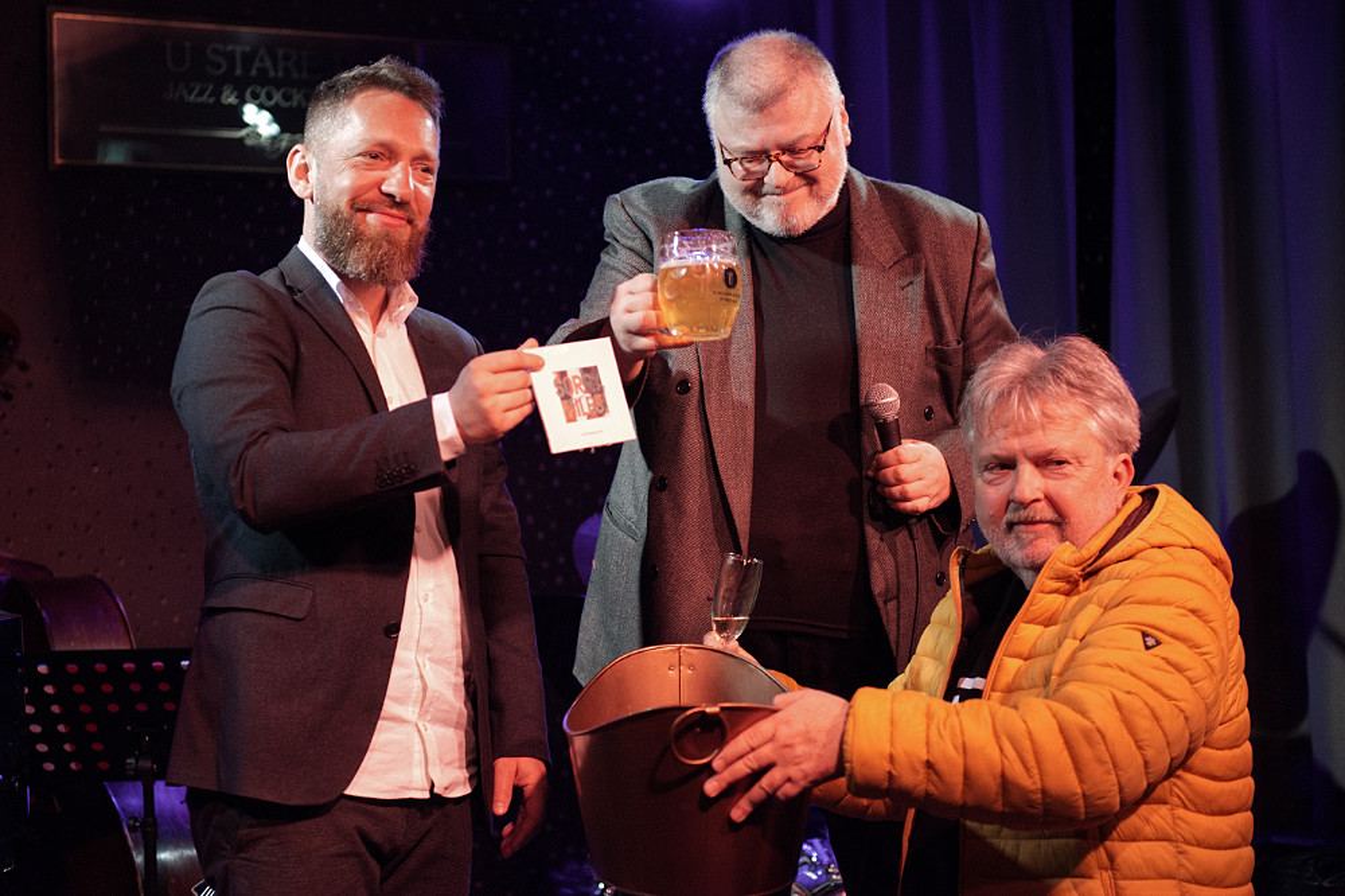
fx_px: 2315
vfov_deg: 21.9
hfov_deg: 32.4
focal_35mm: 62
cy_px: 448
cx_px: 672
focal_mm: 62
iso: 640
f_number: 2.8
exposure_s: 1/160
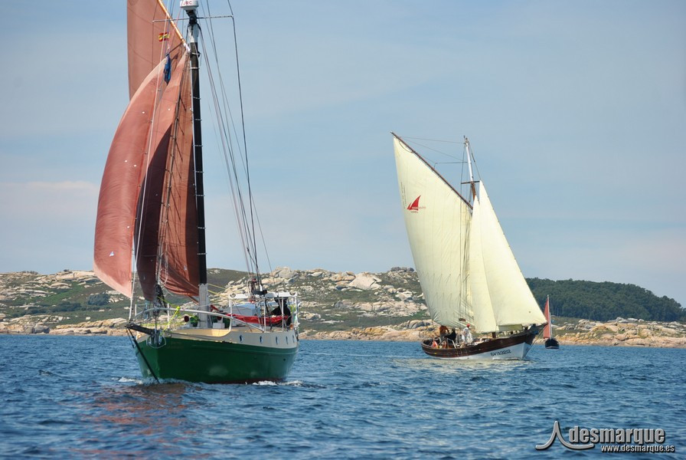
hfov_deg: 13.9
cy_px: 230
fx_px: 2805
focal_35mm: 147
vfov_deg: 9.4
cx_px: 343
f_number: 5.6
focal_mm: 98
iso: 100
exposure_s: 1/500
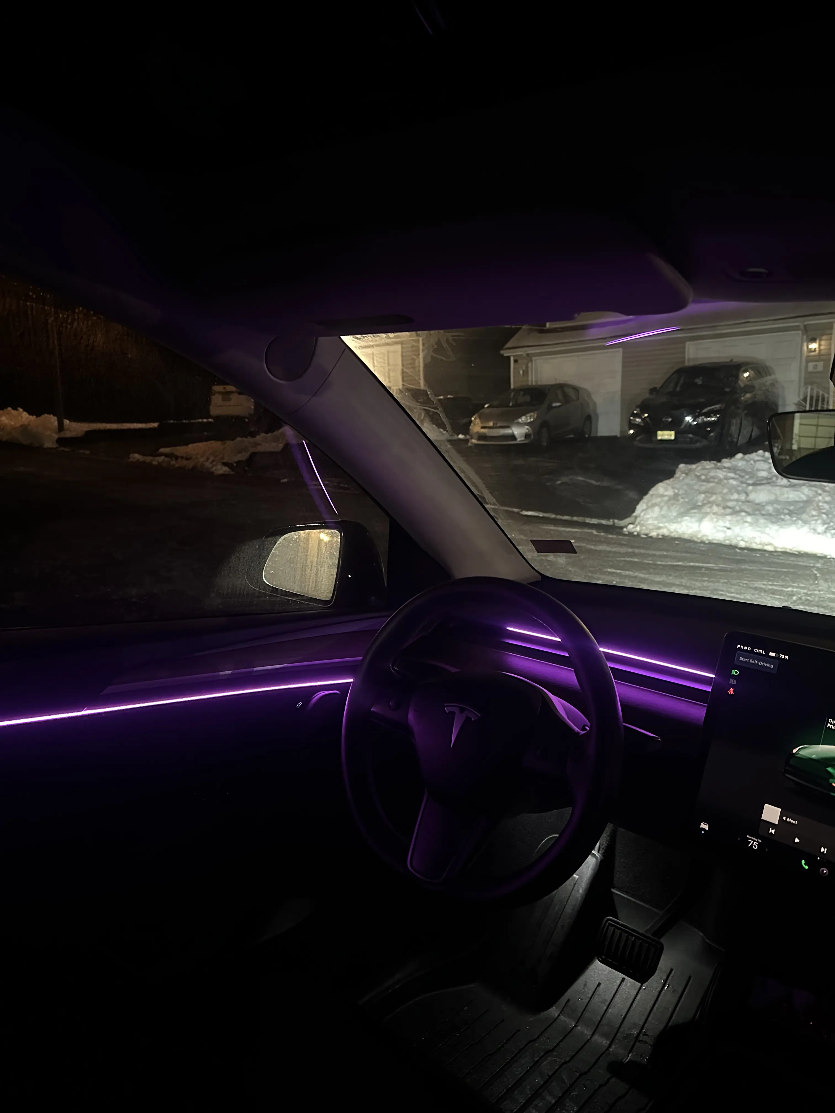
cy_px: 556
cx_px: 418
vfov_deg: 71.6
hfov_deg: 56.8
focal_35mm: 24
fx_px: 772
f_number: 1.78
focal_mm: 6.86
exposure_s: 1/15
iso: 3200
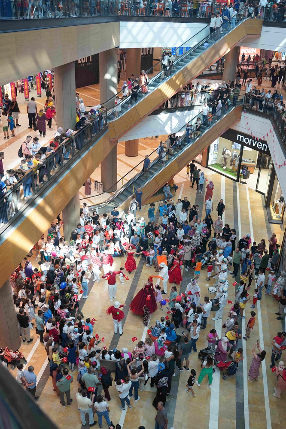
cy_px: 214
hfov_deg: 37.8
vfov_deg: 54.5
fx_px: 417
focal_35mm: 35
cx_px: 143
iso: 800
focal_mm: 35
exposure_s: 1/200
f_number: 2.8
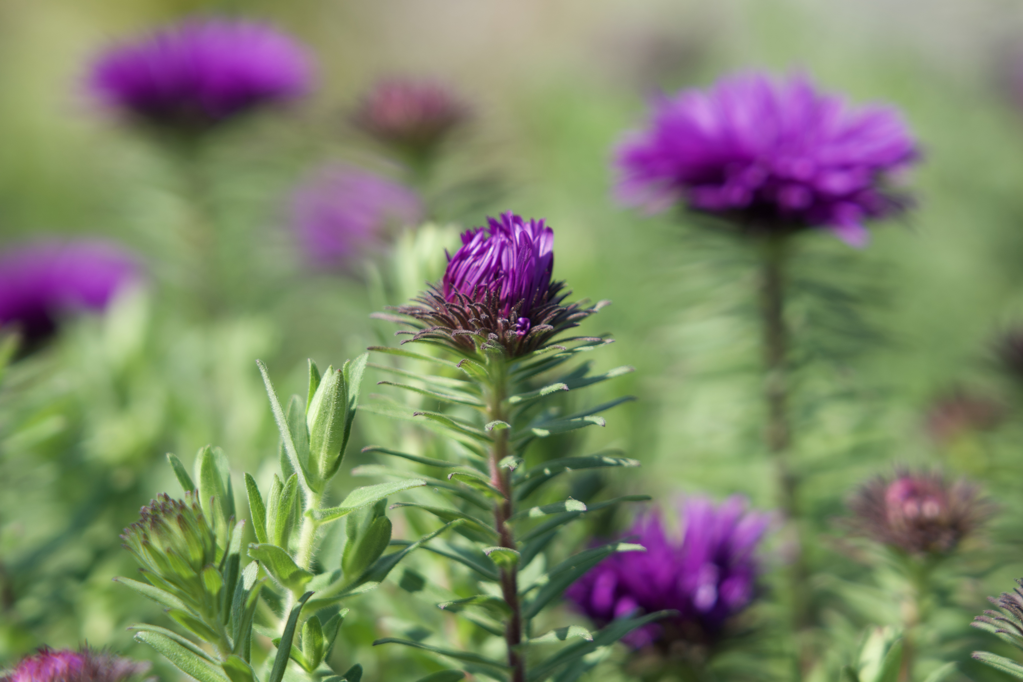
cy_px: 341
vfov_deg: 8.7
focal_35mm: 157
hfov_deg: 13.1
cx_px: 512
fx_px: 4461
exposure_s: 1/320
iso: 100
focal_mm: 105
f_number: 5.6
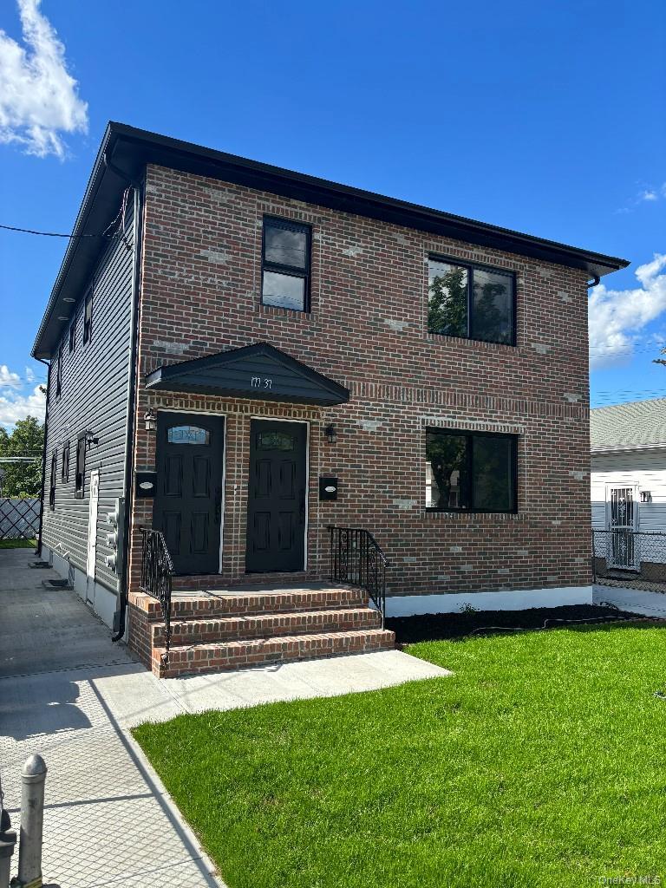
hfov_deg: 53.1
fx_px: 667
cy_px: 444
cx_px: 333
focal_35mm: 26
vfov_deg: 67.3
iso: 50
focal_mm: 5.96
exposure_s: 1/1399
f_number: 1.6
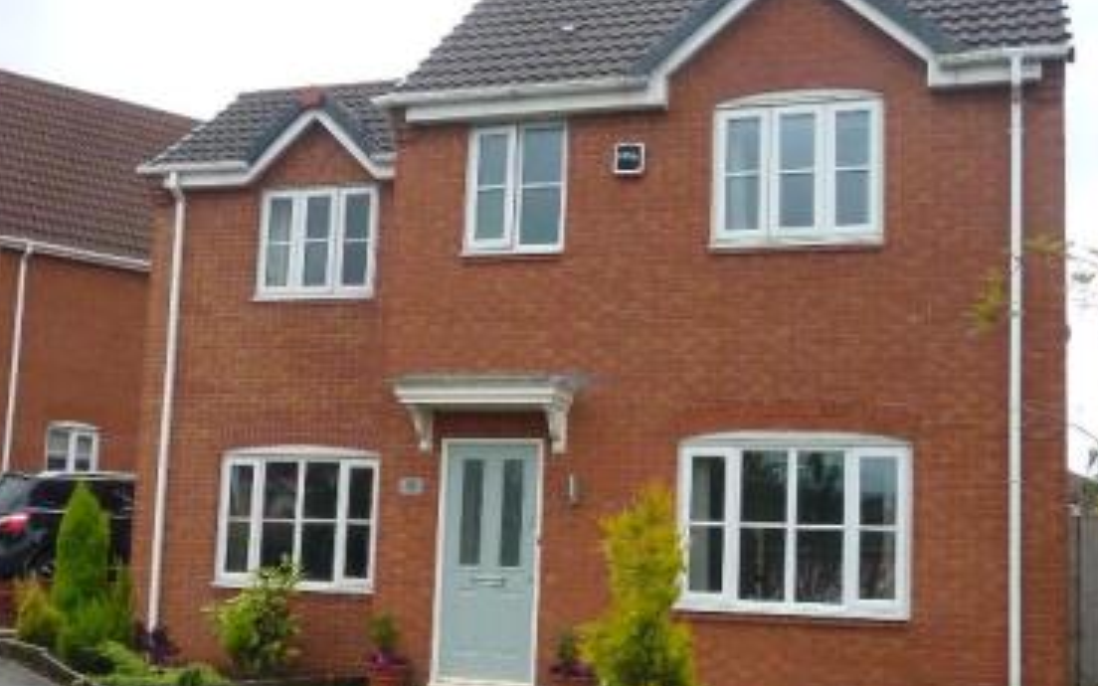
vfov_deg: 27.3
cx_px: 488
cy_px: 428
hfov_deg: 42.6
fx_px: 1406
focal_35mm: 47
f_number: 8
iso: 400
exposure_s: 1/400
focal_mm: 4.7
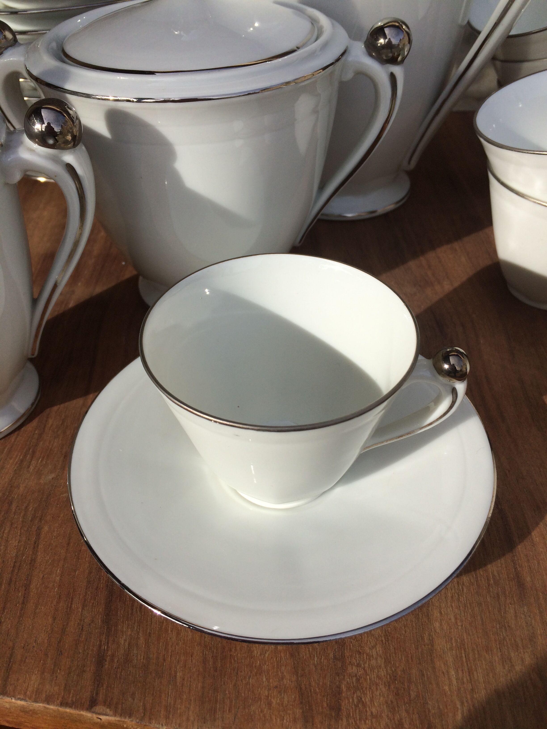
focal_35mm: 29
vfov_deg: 61.7
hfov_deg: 48.2
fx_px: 611
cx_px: 274
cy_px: 364
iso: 32
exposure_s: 1/2160
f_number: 2.2
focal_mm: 4.15
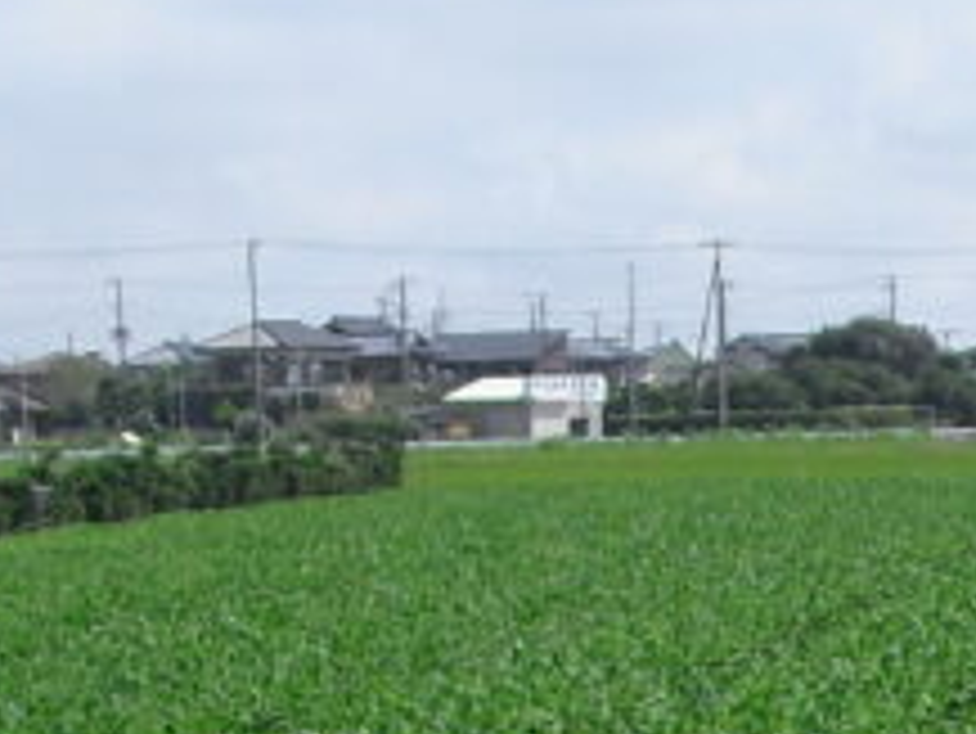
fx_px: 4796
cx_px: 1165
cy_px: 1342
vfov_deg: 8.4
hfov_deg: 11.4
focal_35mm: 170
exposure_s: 1/160
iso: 64
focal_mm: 6.3
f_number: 7.8
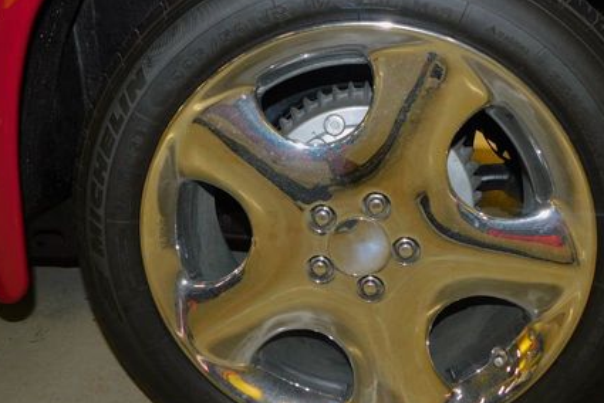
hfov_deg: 53.1
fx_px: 604
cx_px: 300
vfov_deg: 36.8
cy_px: 167
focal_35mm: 36
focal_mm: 4
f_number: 3
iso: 200
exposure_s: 1/30
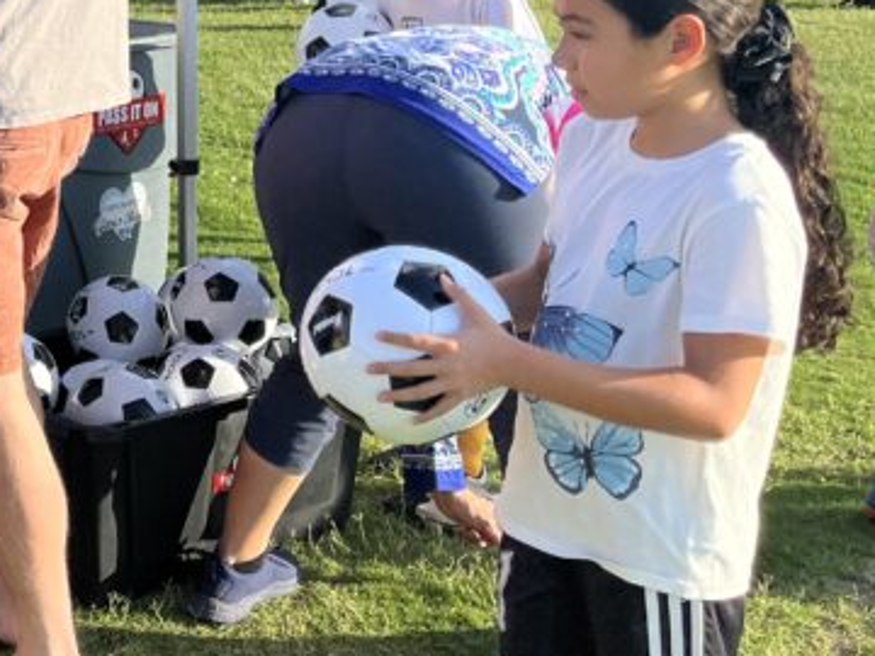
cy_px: 51
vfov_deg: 19.5
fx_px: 1871
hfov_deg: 23.3
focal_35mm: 74
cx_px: -267
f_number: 1.6
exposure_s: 1/1558
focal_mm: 5.1
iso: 50
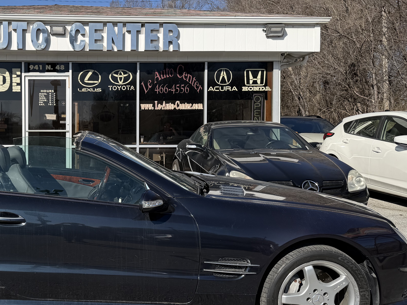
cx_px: 81
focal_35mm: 43
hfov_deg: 41.9
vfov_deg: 33.6
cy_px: 159
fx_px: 506
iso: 80
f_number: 1.78
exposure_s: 1/4673
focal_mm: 6.76
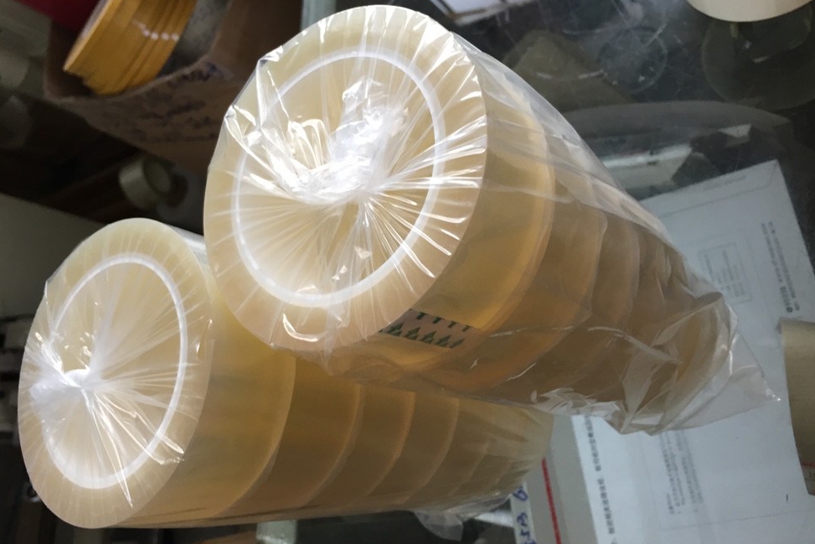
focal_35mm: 31
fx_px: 702
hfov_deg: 60.3
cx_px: 409
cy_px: 266
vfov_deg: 42.3
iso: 100
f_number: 2.2
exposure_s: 1/33
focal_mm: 4.15
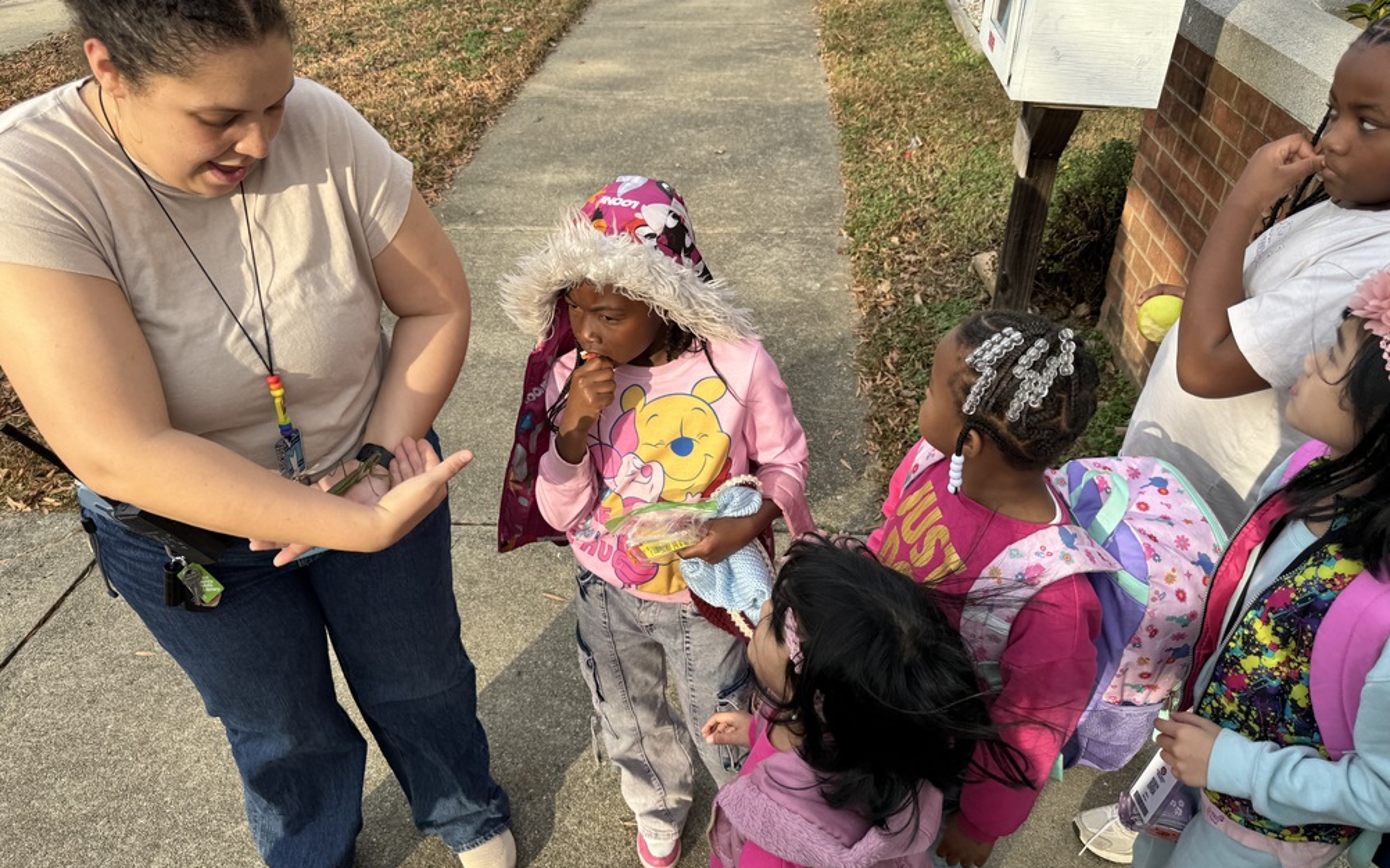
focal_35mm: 26
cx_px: 702
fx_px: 985
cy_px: 441
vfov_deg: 47.6
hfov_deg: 70.4
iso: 80
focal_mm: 6.76
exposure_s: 1/1238
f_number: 1.78
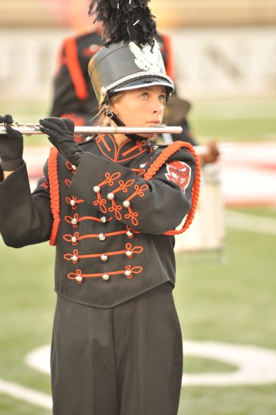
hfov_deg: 4.6
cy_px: 208
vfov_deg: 6.9
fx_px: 3456
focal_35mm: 300
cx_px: 138
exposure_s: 1/160
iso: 200
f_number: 2.8
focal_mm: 200
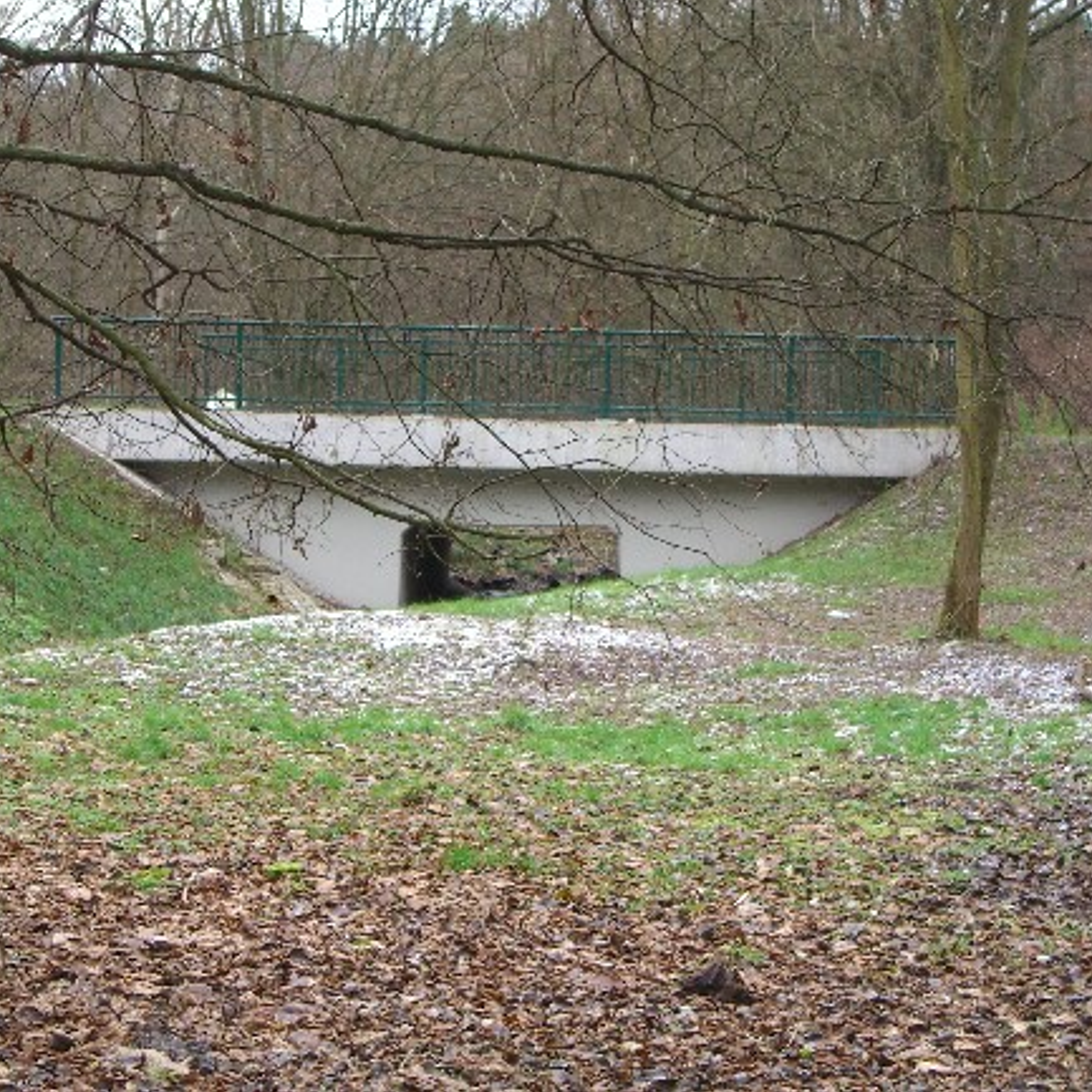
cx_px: 503
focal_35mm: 81
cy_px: 543
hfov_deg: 21.4
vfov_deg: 21.4
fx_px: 2891
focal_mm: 14.2
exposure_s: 1/80
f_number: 4
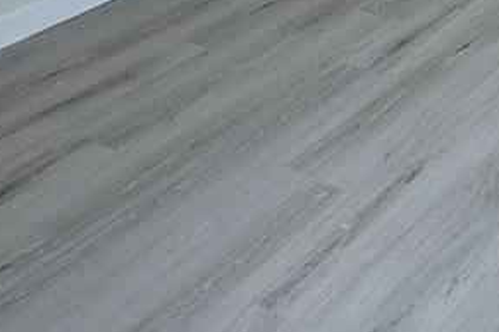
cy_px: -246
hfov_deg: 28.5
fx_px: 776
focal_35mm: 56
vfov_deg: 19.1
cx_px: 666
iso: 100
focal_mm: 2.2
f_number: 2.2
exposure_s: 1/60
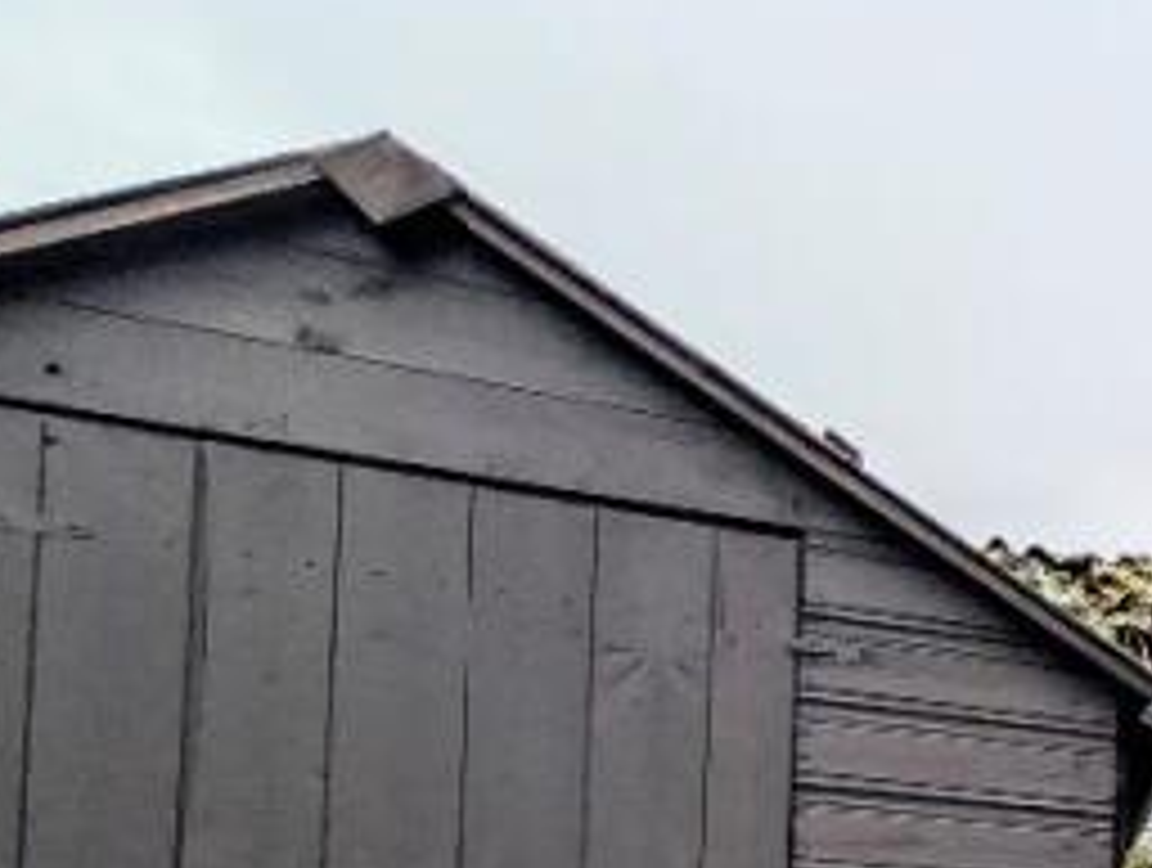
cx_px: 2196
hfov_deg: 20.8
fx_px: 1600
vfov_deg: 26.2
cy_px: 1104
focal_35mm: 48
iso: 52
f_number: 1.7
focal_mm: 2.02
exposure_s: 1/327
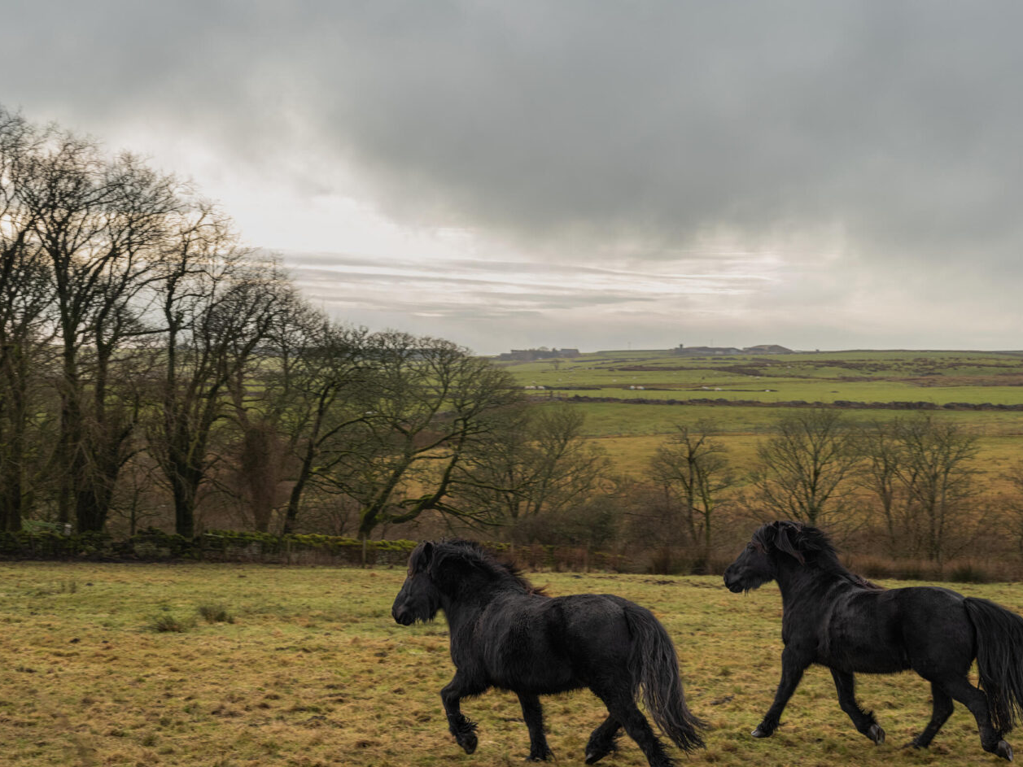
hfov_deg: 27.7
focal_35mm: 70
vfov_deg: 21.0
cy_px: 351
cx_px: 627
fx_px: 2069
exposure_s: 1/200
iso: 800
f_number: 8
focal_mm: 70
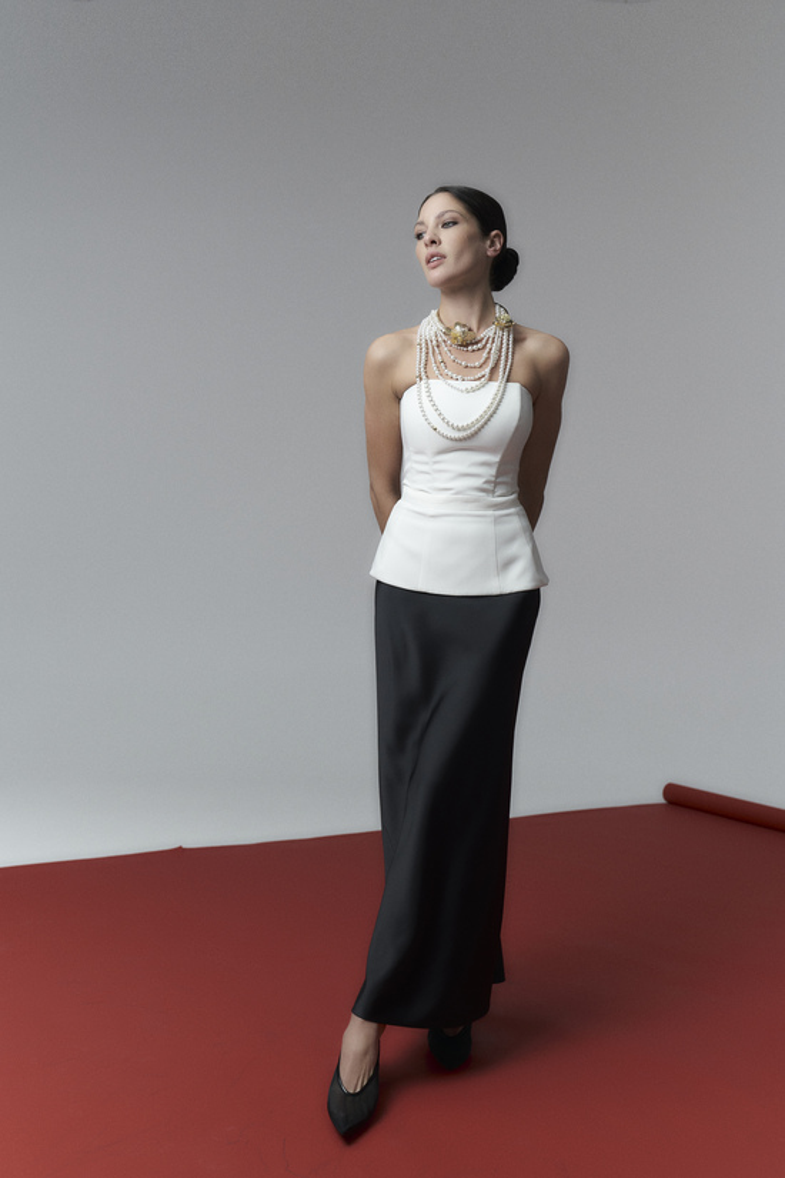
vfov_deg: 57.2
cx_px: 392
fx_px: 1079
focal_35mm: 33
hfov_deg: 40.0
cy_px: 589
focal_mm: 33
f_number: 4.5
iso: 400
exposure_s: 1/125
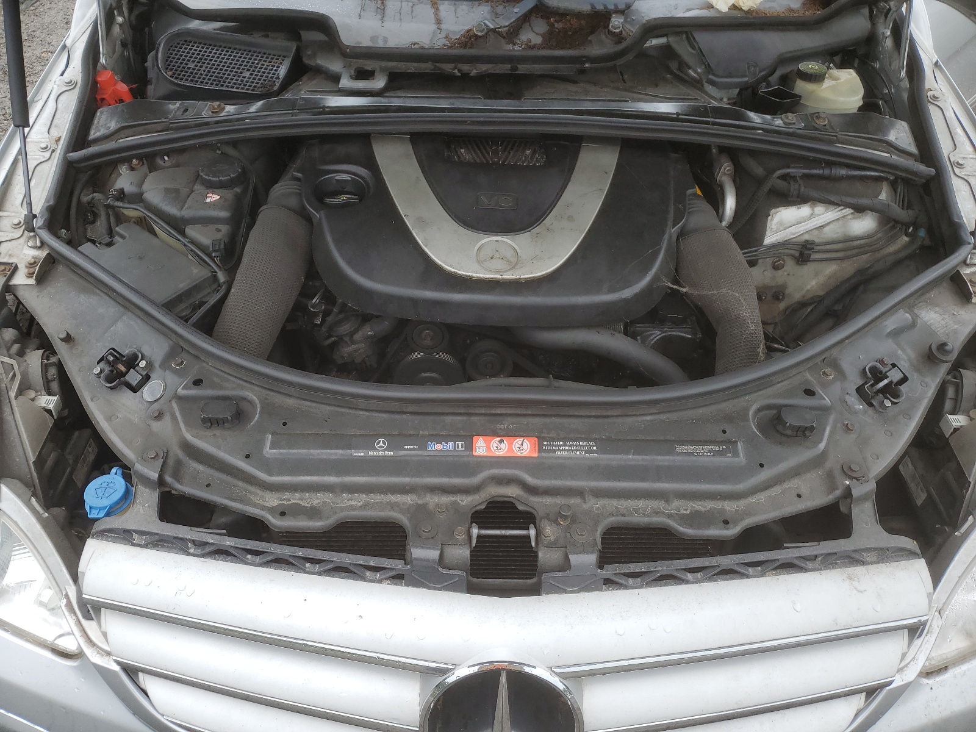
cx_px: 488
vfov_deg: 53.1
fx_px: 733
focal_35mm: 26
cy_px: 366
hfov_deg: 67.3
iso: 50
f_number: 1.5
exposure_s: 1/500
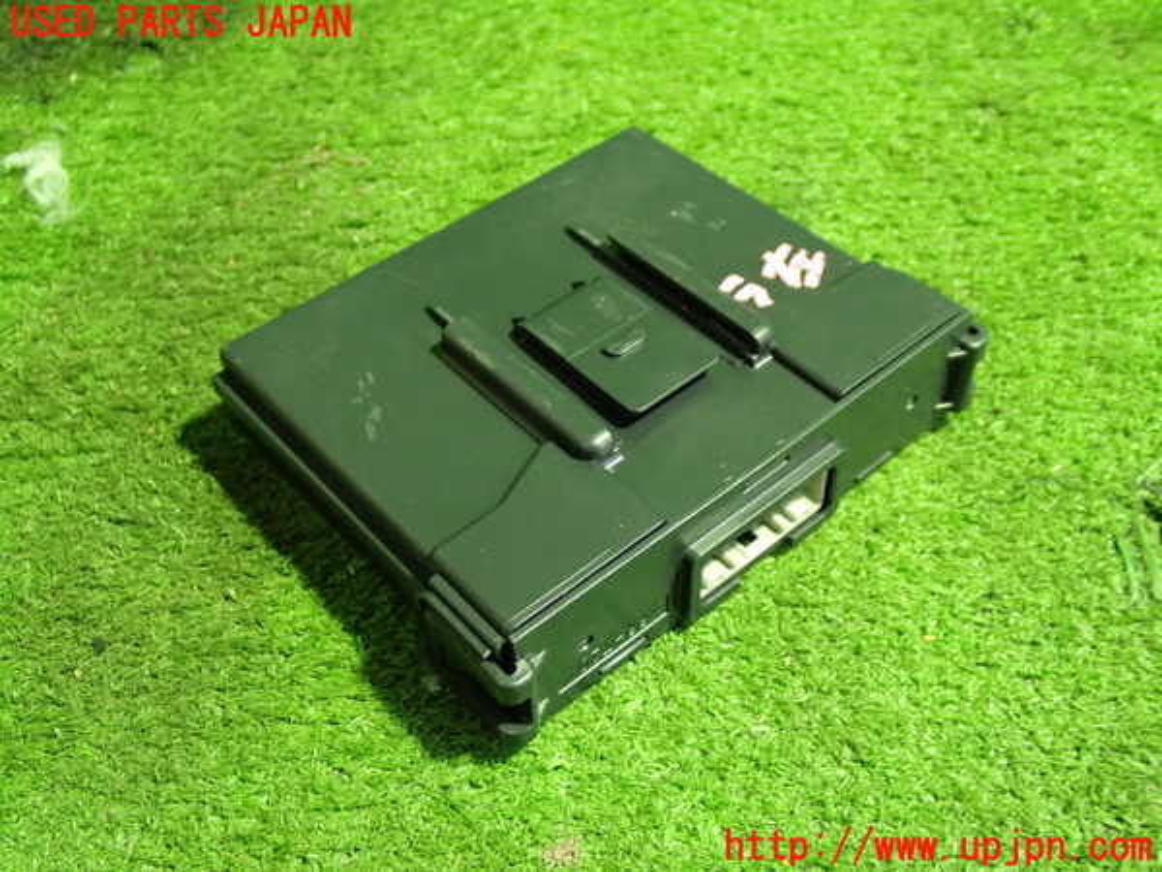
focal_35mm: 41
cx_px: 581
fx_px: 1376
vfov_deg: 35.1
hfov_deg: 45.8
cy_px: 436
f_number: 2.8
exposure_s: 1/25
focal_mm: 7.31
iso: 800
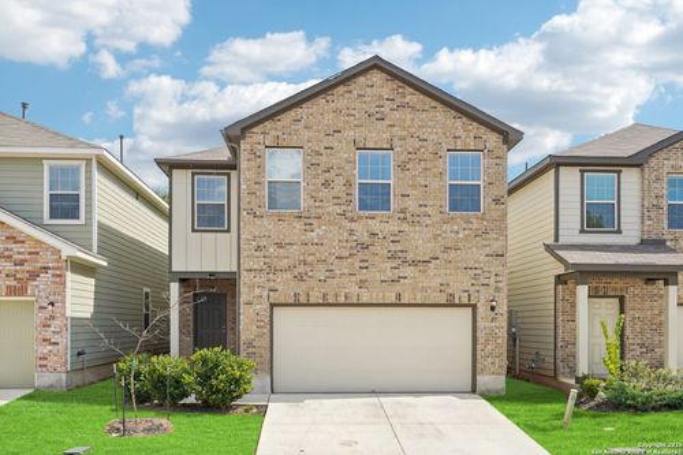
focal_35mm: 34
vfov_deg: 39.4
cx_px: 342
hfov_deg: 56.5
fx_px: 635
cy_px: 228
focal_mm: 33.5
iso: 100
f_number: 8
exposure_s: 1/160
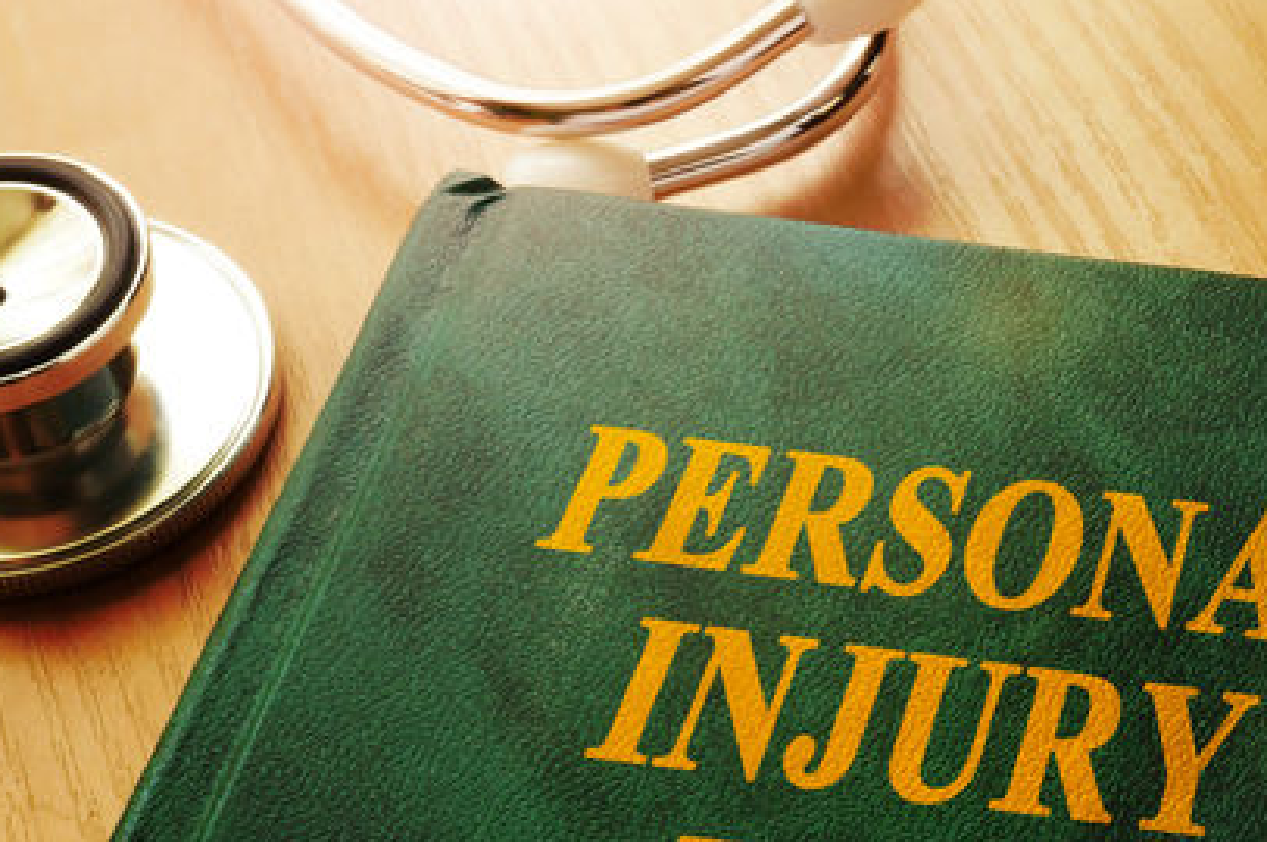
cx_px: 1155
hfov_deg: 21.2
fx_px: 3306
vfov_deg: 14.5
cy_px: 454
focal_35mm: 94
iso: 200
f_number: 20
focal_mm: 30
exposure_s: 1/2.5
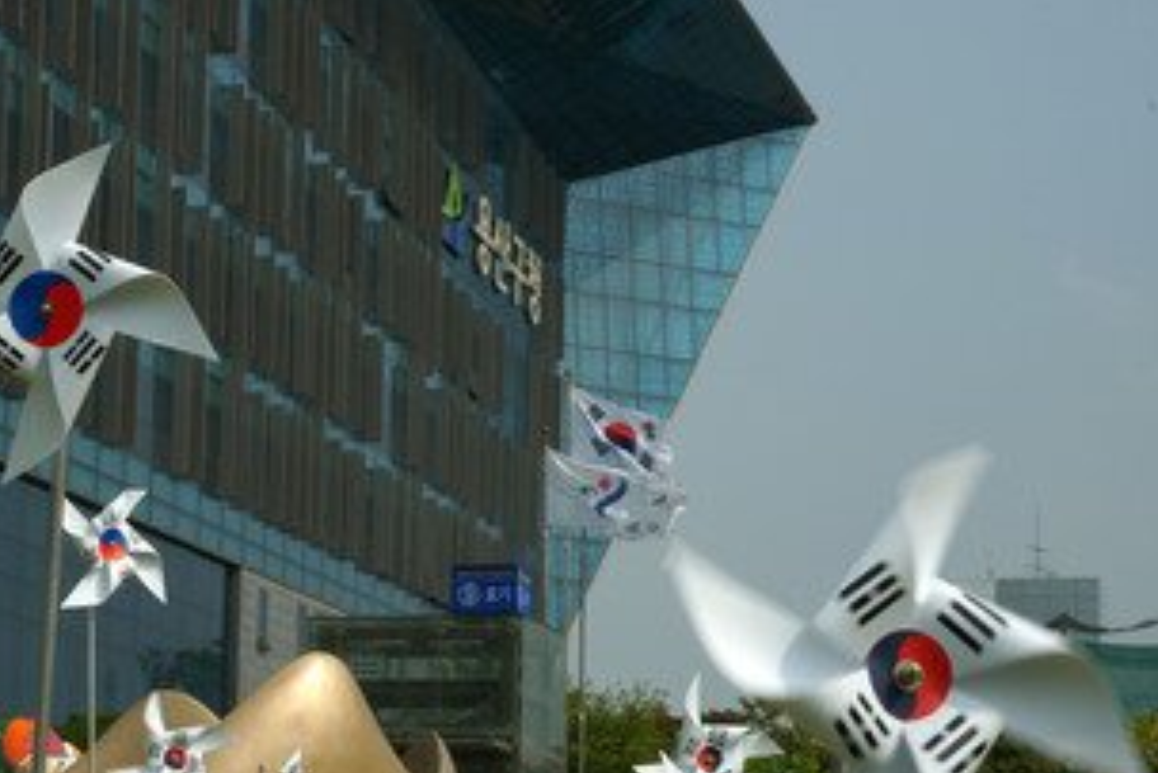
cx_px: 350
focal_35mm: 92
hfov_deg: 22.0
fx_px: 2961
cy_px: 554
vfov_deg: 14.8
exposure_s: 1/80
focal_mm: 50
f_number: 22
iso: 100
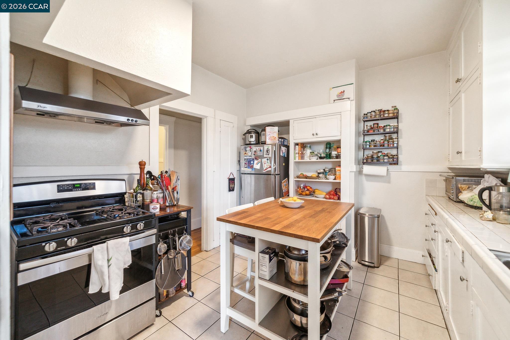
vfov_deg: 81.2
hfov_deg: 104.3
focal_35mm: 14
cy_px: 170
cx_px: 255
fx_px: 198
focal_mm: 14
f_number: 5.6
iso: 2500
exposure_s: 1/60
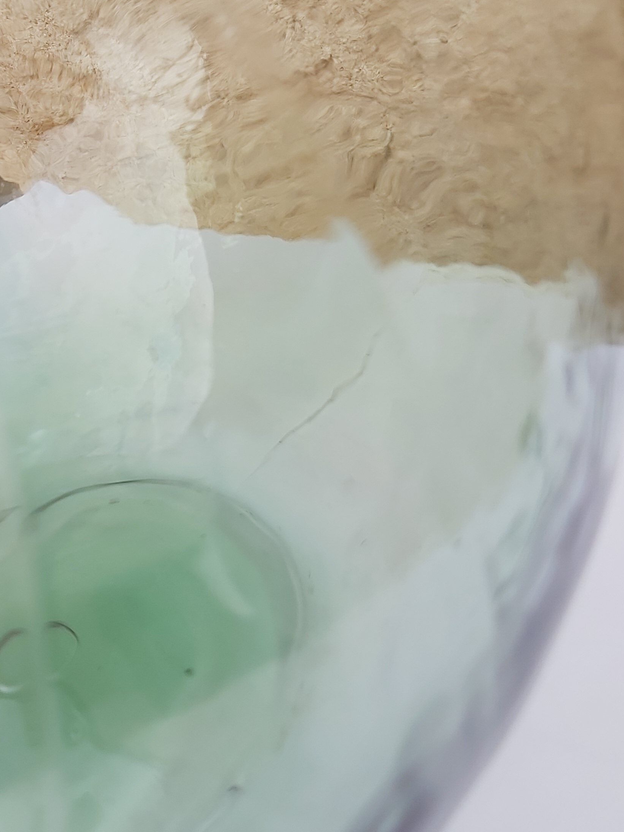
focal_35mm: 48
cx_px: 185
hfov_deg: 29.9
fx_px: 1154
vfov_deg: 39.6
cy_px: 352
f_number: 1.7
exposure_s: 1/628
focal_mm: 3.92
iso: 64
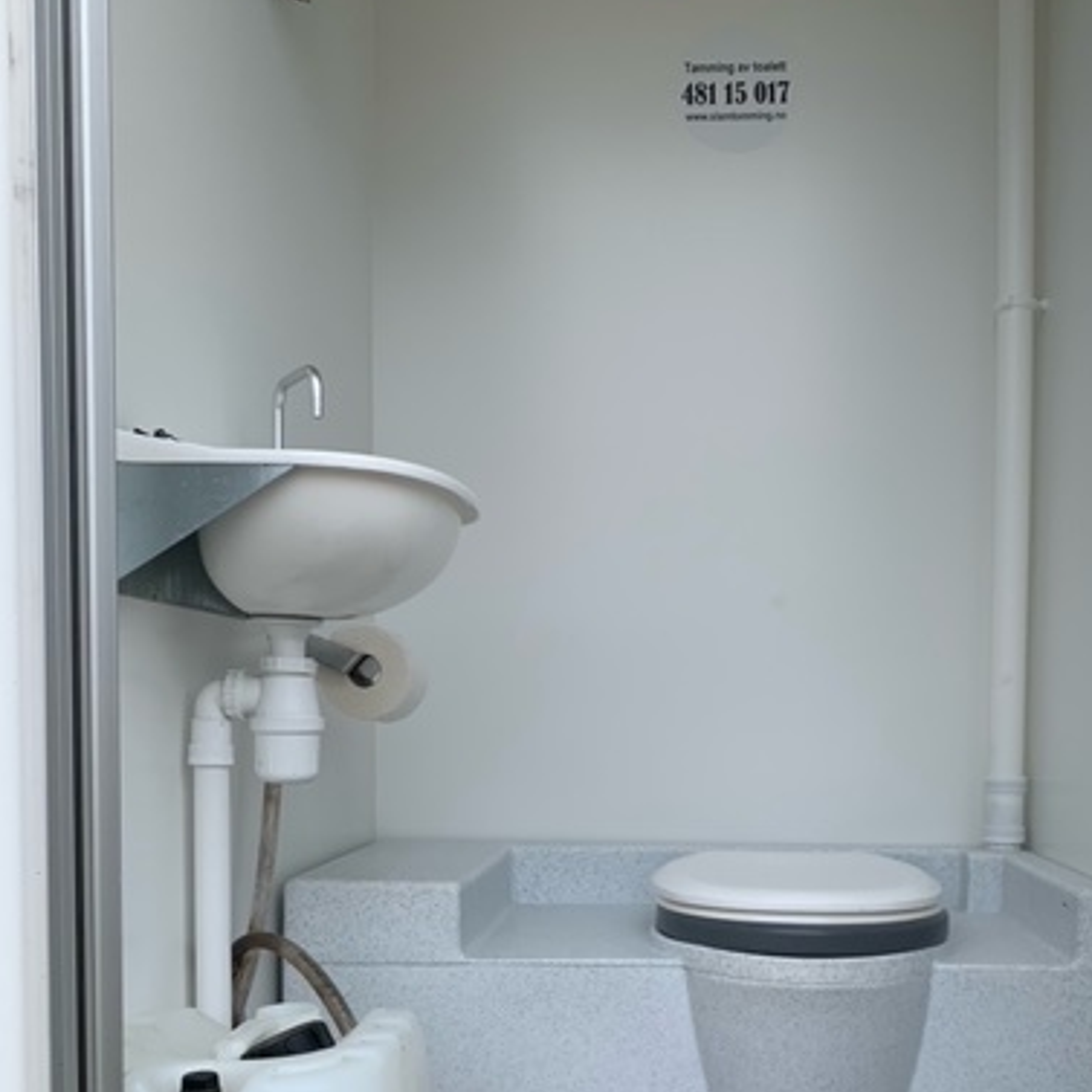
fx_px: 1392
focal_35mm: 39
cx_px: 689
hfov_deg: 42.5
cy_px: 797
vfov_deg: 41.8
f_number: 1.8
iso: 25
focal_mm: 4.25
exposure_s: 1/1205
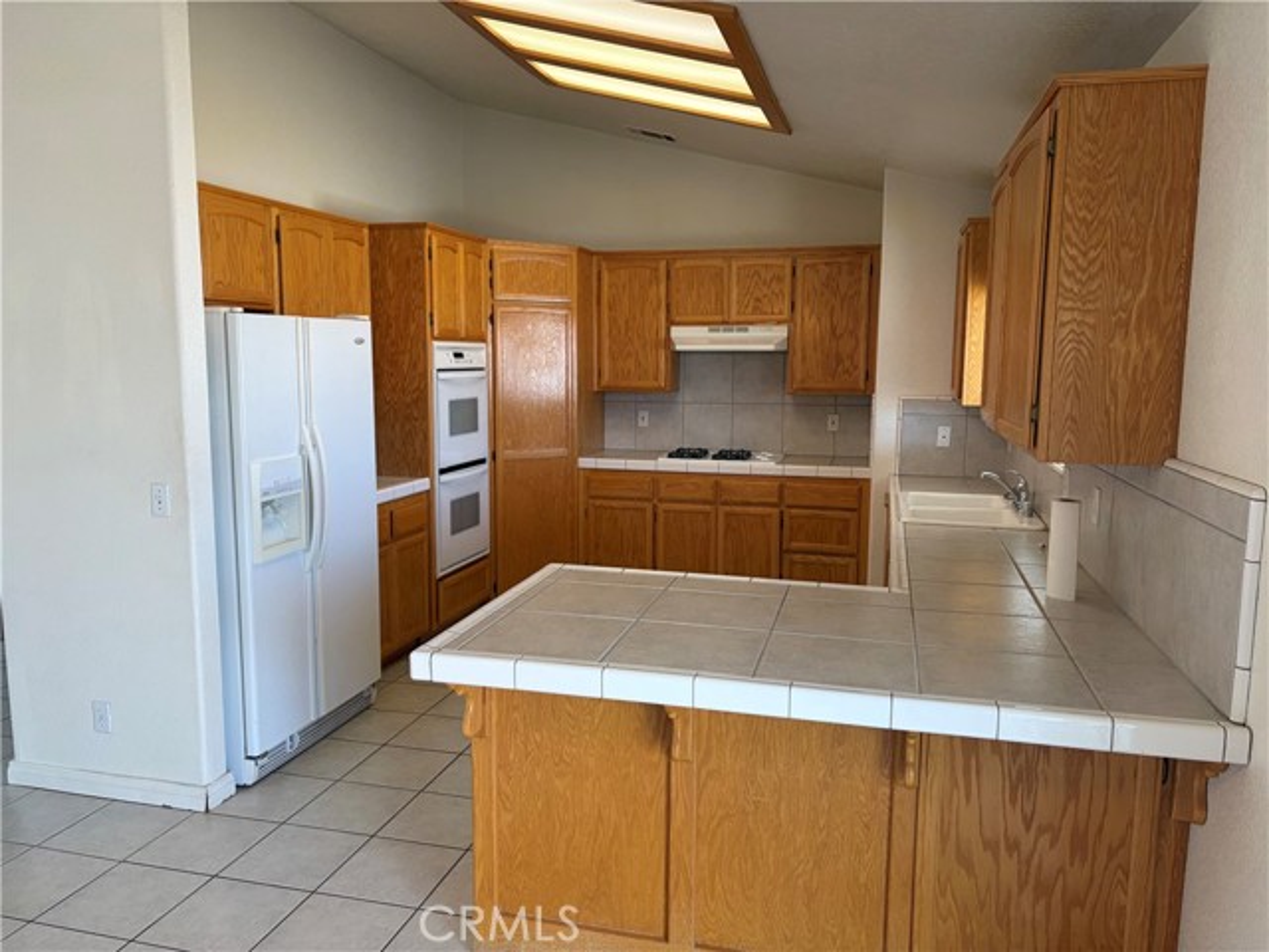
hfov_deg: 67.3
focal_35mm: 26
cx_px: 634
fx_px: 953
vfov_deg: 53.1
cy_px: 476
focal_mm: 5.96
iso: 80
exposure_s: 1/120
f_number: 1.6
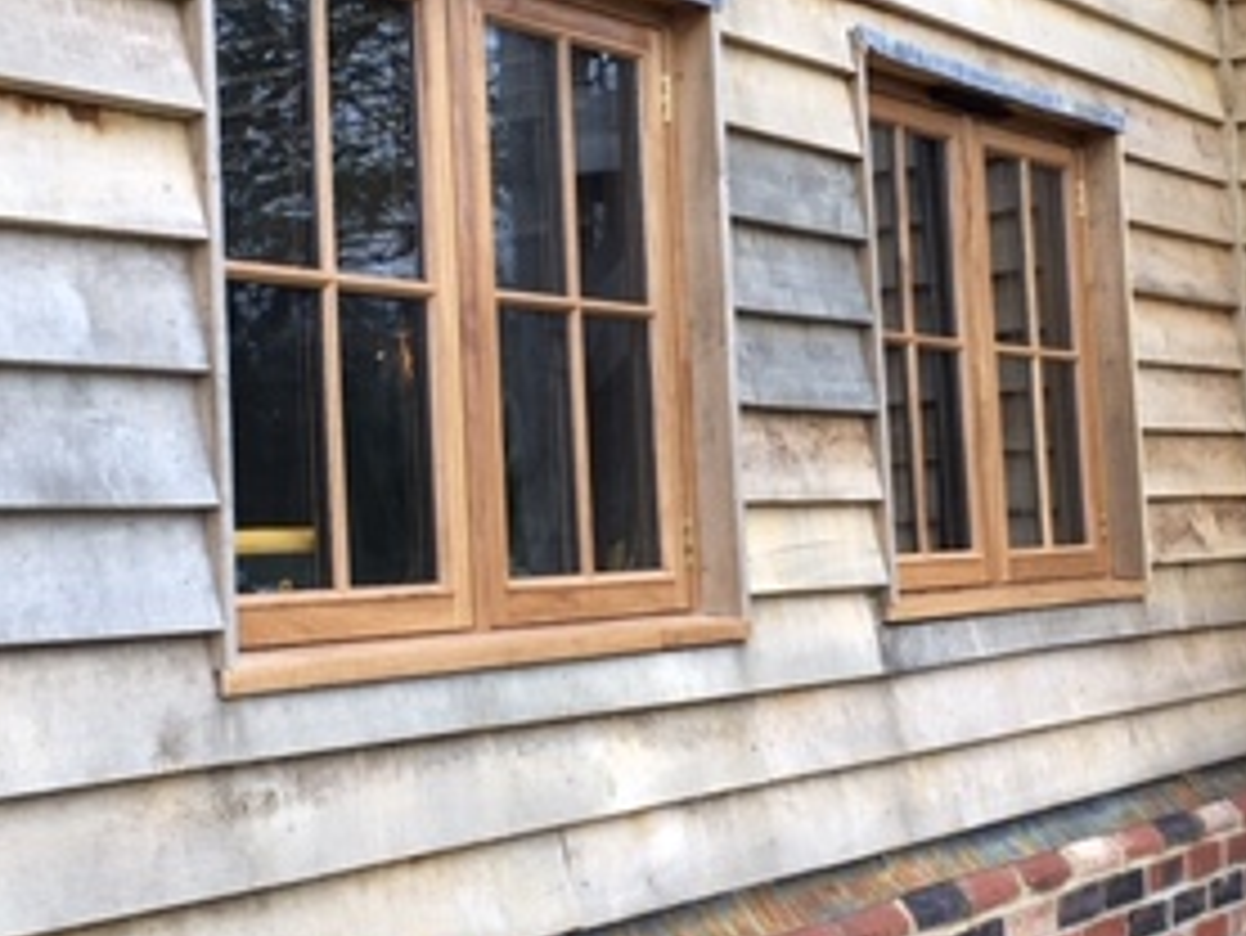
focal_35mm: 67
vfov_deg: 21.9
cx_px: 711
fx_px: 2413
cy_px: 356
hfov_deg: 28.9
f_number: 2.2
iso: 25
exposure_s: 1/100
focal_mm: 4.15
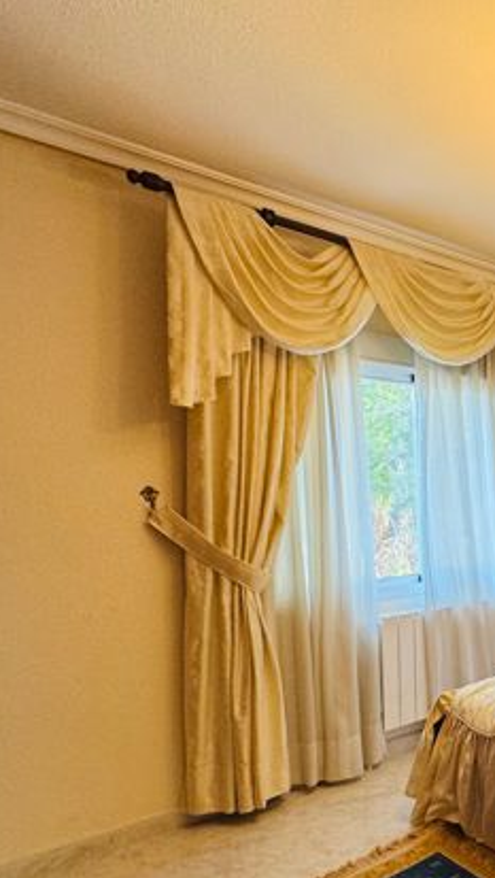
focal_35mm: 26
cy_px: 525
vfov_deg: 71.1
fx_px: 605
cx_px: 698
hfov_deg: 30.5
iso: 160
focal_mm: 2.22
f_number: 2.2
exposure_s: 1/50
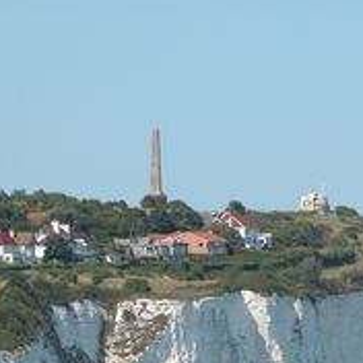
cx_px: 227
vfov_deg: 3.6
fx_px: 5766
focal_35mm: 486
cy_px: 297
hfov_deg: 3.6
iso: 100
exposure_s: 1/451
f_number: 5.9
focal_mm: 61.5
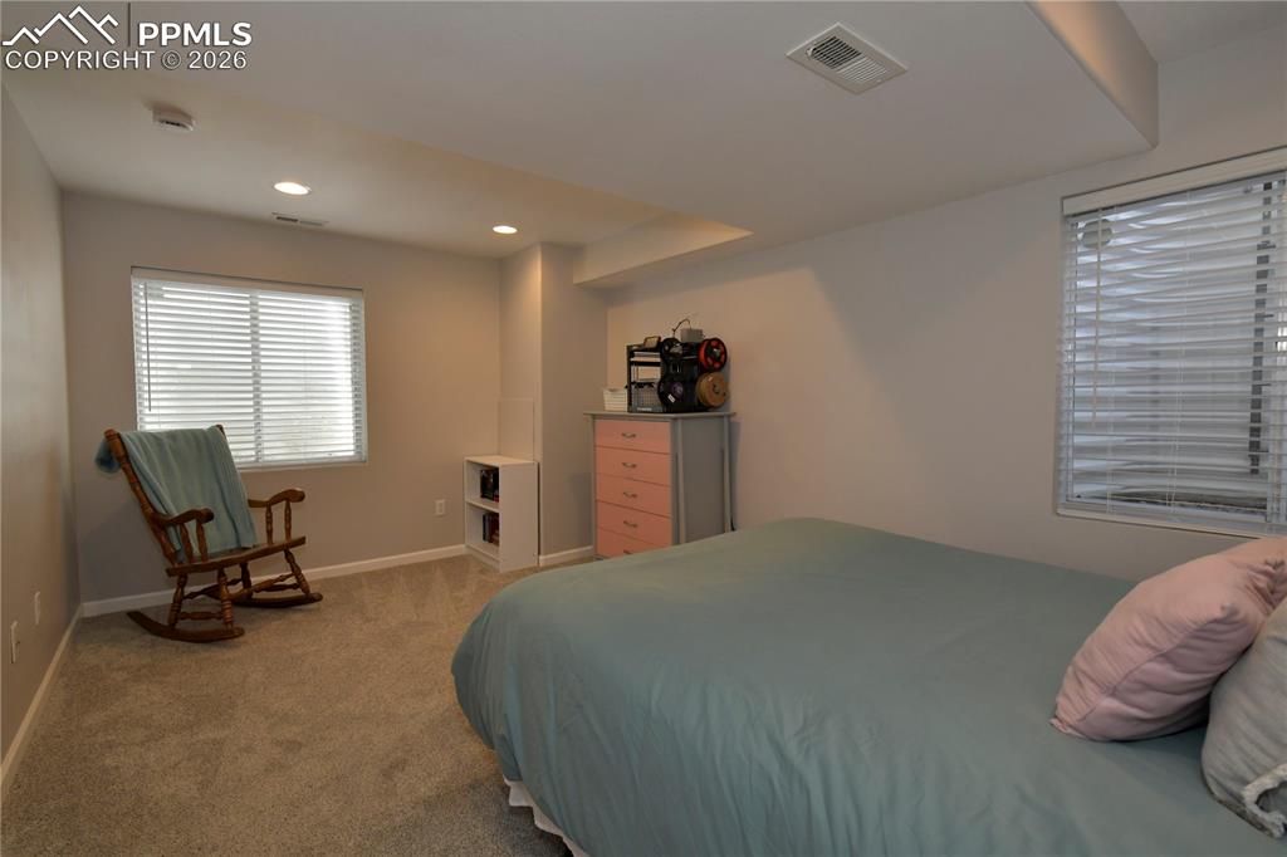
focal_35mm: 16
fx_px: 572
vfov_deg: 73.7
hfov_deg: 96.8
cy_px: 428
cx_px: 644
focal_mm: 16
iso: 1250
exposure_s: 1/160
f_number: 8
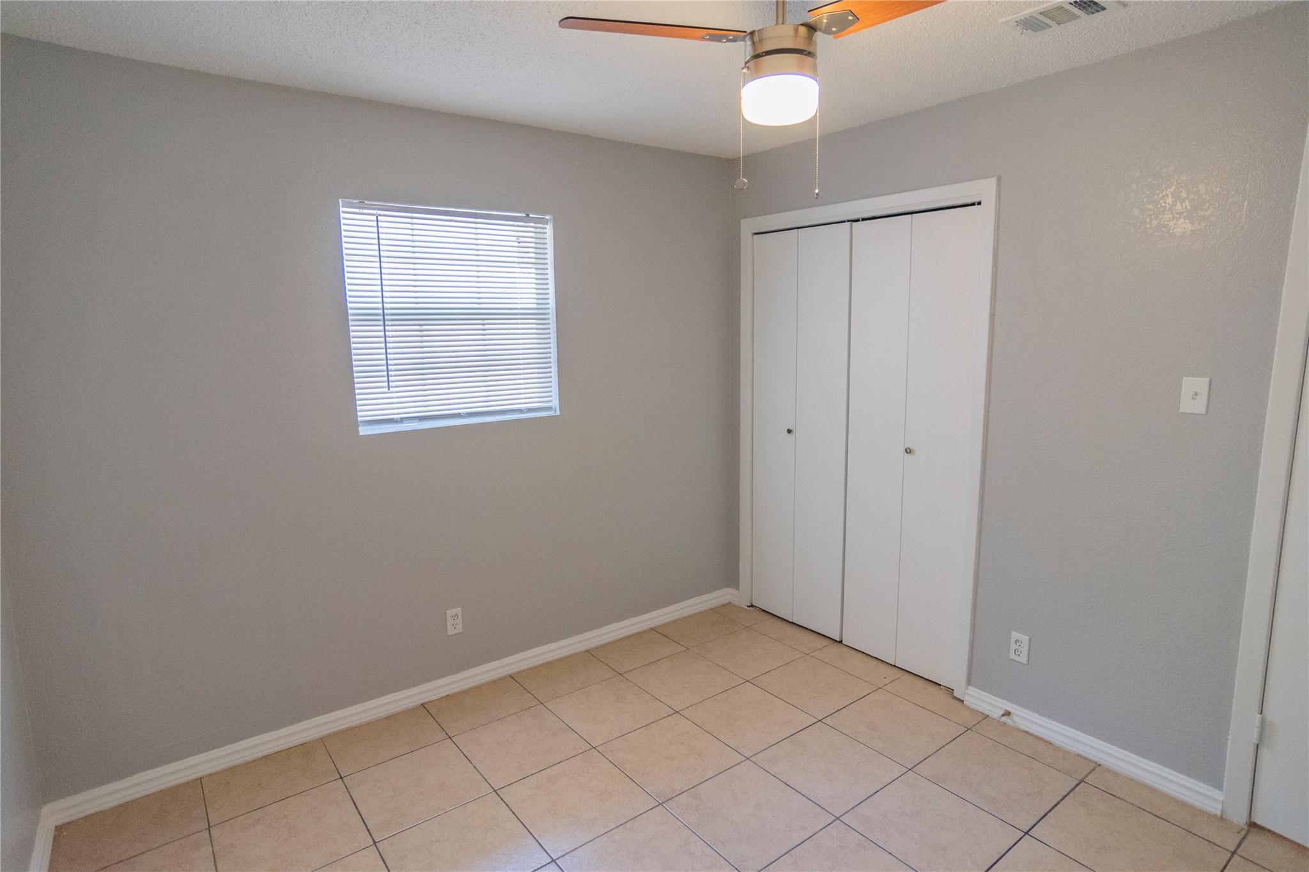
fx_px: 654
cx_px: 654
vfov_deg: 67.4
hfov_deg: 90.0
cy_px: 436
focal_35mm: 18
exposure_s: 1/125
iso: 1250
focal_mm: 12
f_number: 4
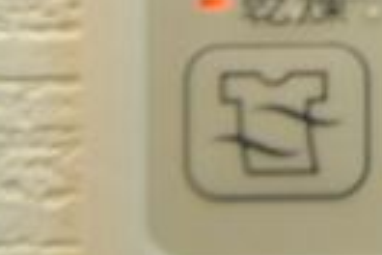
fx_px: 1161
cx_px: 608
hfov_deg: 16.6
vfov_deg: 11.9
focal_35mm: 109
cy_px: -151
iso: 900
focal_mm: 15
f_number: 5.3
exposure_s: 1/30
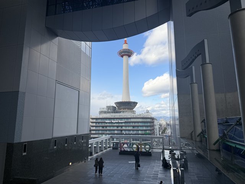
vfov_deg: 56.8
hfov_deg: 71.6
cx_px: 122
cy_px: 92
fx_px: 170
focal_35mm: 24
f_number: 1.78
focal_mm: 6.76
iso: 80
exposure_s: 1/2299
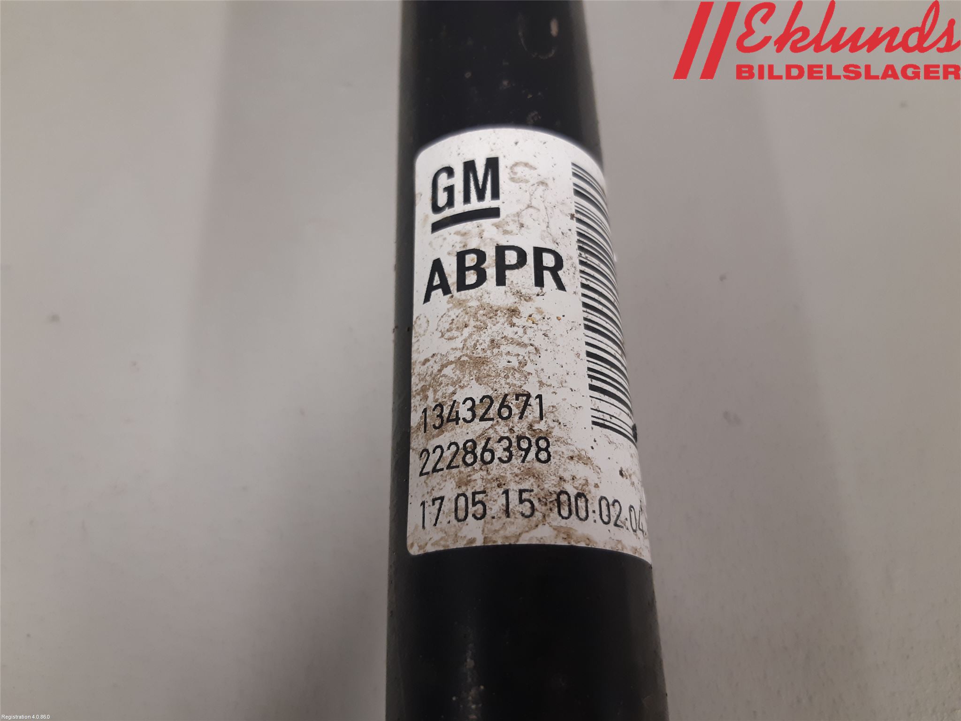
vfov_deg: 53.1
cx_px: 480
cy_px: 360
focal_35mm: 26
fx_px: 722
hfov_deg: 67.3
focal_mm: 3.93
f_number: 1.7
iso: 160
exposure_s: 1/50
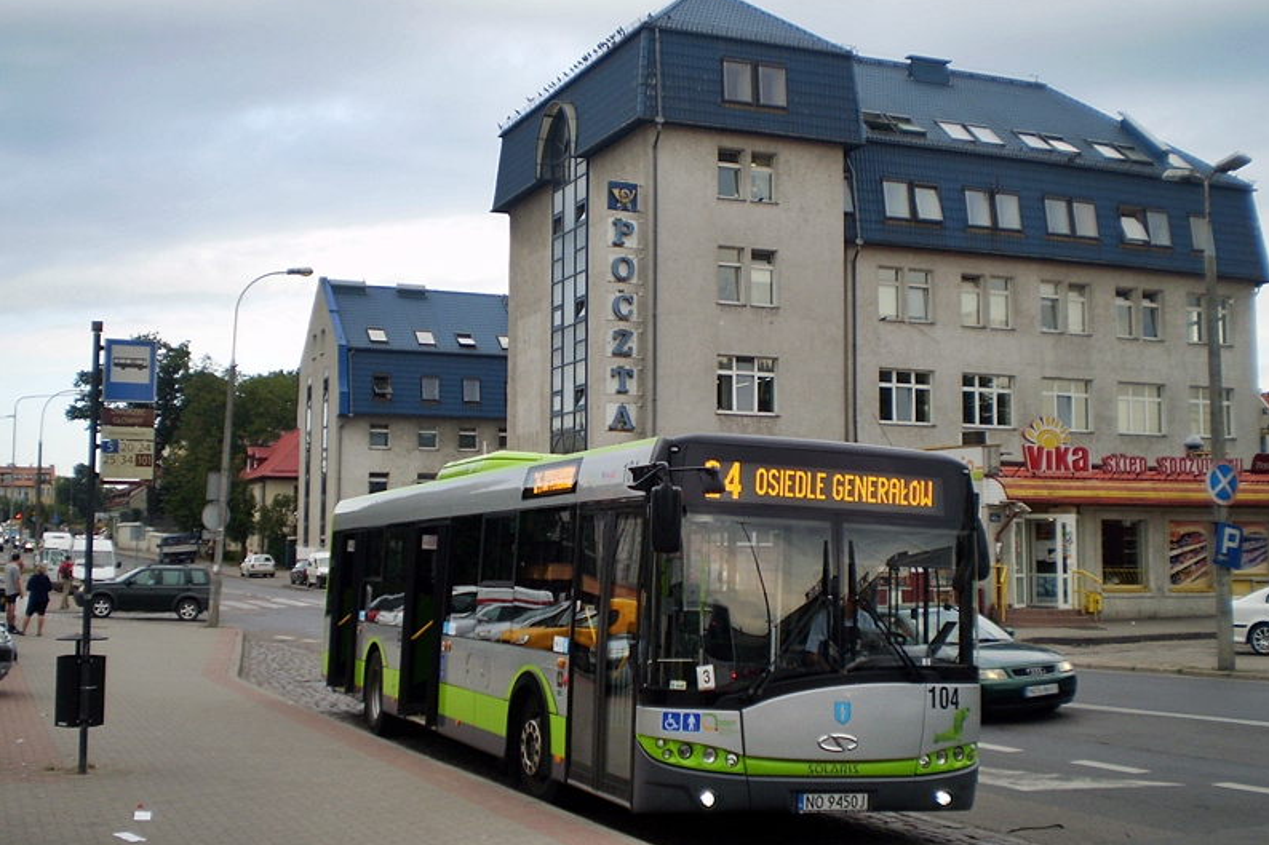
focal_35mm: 44
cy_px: 420
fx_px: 1551
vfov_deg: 30.5
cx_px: 636
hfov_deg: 44.5
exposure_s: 1/200
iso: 64
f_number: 3.5
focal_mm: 7.4
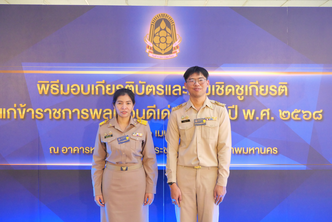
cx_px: 166
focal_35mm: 47
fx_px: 434
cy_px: 111
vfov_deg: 28.7
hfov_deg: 41.9
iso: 3200
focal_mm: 23
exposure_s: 1/80
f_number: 7.1
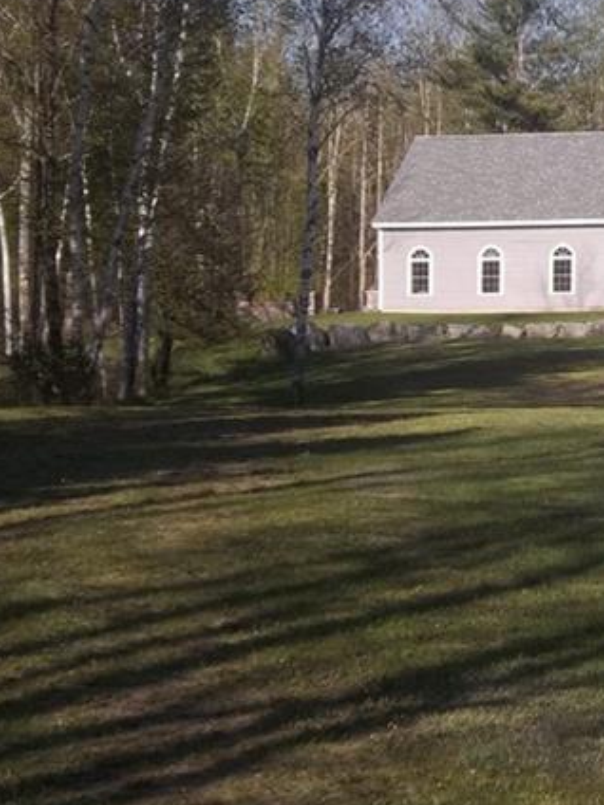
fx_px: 2466
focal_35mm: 106
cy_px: 392
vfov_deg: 18.5
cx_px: 781
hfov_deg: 13.5
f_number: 4.5
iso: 80
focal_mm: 7.8
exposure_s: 1/500
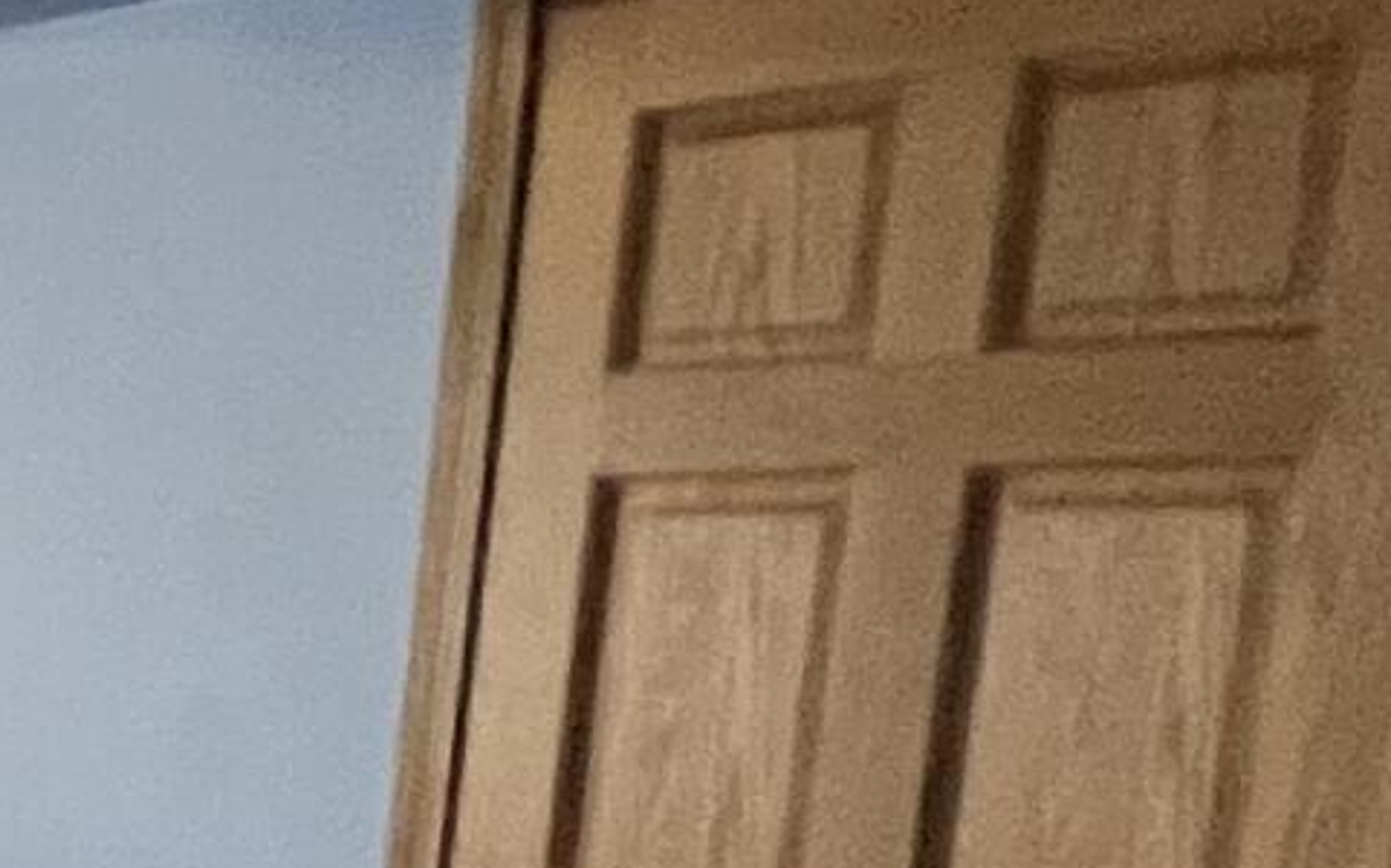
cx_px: -2334
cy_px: 1018
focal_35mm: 86
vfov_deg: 14.7
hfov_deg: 13.2
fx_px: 3258
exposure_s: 1/60
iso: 500
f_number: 1.8
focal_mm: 1.57
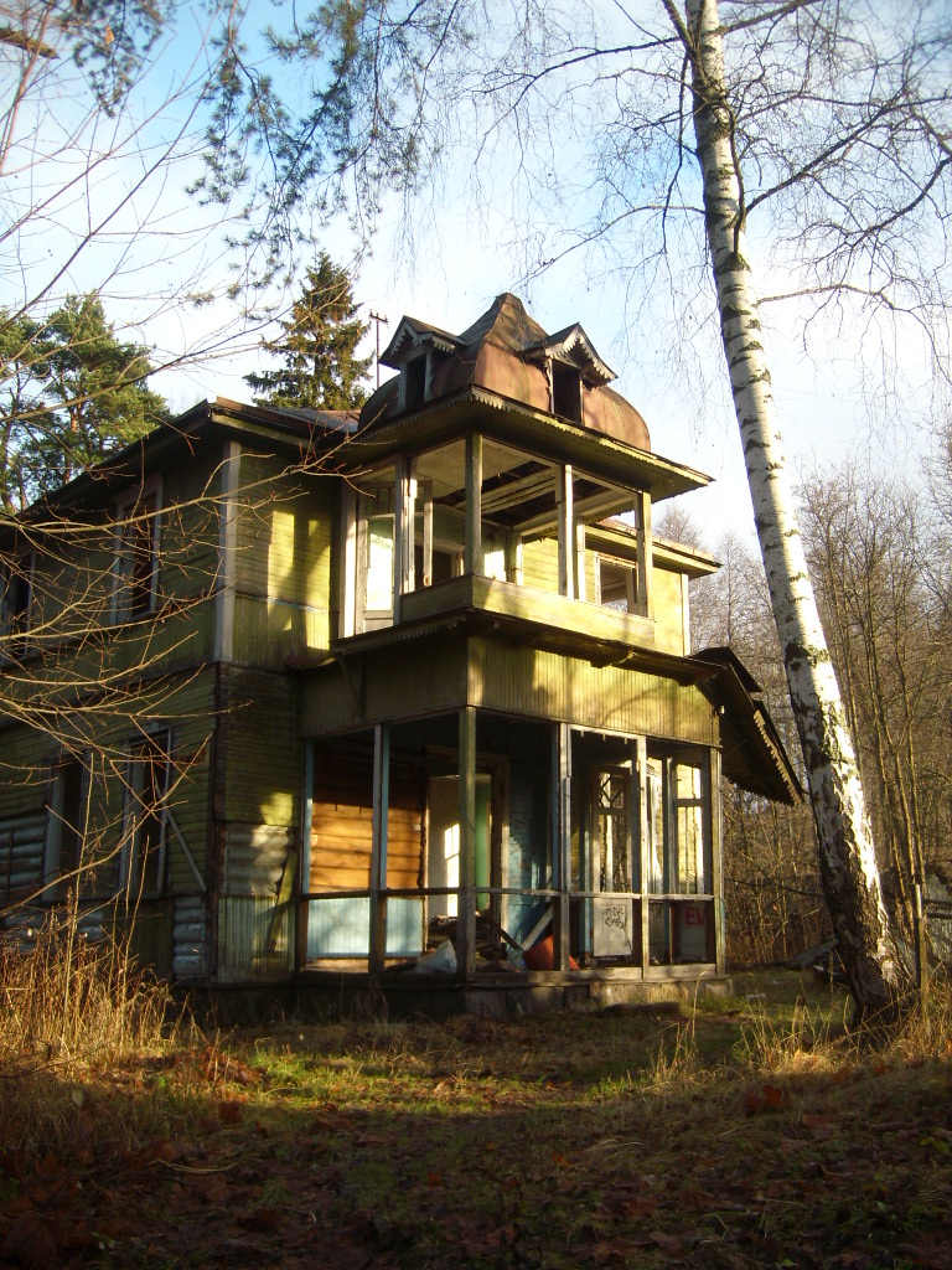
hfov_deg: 40.7
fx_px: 1283
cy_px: 635
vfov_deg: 52.6
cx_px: 476
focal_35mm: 35
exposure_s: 1/284
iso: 50
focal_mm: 5.8
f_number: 2.8
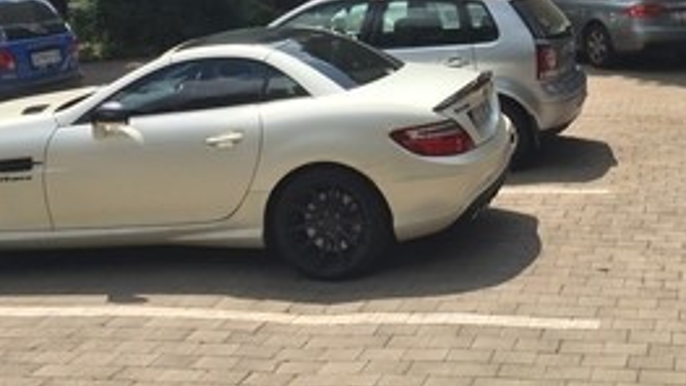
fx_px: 1092
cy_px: -100
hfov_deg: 34.3
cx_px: 503
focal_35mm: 60
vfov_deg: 18.8
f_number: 2.2
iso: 32
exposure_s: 1/1582
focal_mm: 4.15
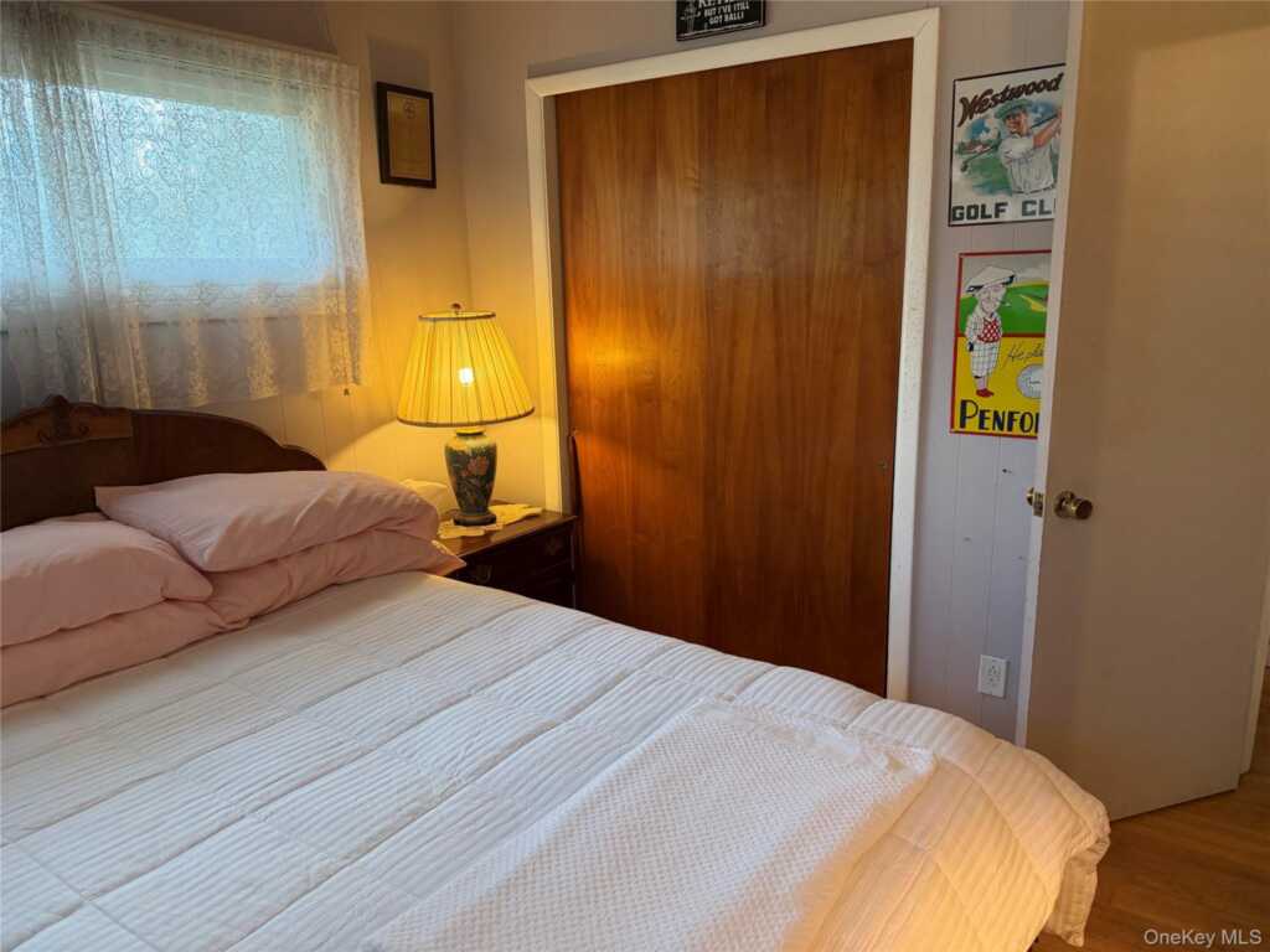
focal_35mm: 24
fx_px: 881
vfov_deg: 56.8
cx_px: 635
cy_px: 476
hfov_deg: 71.6
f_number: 1.78
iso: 400
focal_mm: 6.76
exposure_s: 1/120
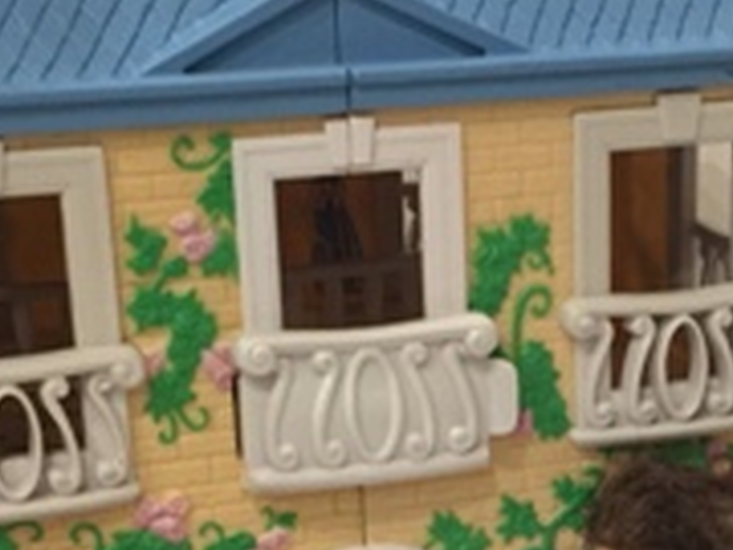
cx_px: 558
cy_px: 693
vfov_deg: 13.9
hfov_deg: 18.9
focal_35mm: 103
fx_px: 2181
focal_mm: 4.15
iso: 200
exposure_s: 1/33
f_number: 2.2
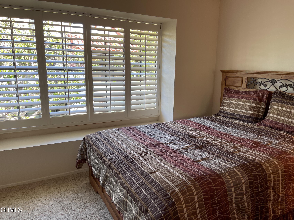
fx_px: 221
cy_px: 110
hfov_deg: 67.3
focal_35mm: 26
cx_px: 147
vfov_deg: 53.1
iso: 40
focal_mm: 5.1
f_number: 1.6
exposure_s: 1/120
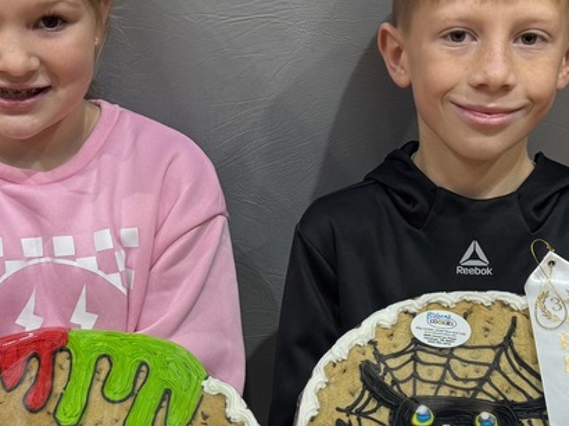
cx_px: 250
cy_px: 303
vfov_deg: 24.2
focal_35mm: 60
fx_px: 986
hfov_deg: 32.2
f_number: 1.78
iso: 160
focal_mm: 6.76
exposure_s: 1/120
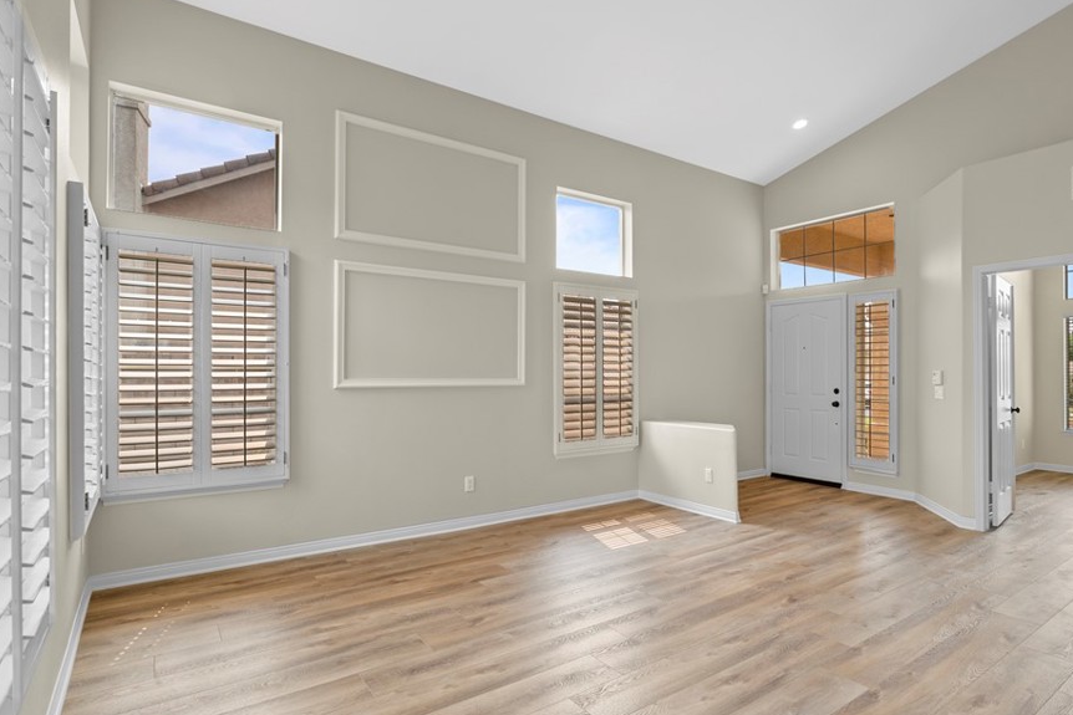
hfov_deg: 86.4
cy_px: 353
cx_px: 610
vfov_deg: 64.6
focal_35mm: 19
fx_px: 566
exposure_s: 1/30
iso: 250
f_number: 6.7
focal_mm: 16
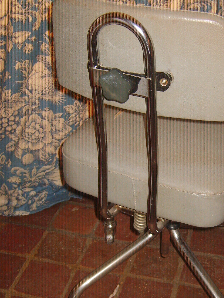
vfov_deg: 32.5
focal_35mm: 59
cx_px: 156
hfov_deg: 24.6
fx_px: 509
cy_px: 186
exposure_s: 1/30
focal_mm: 7.4
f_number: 2.8
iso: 100
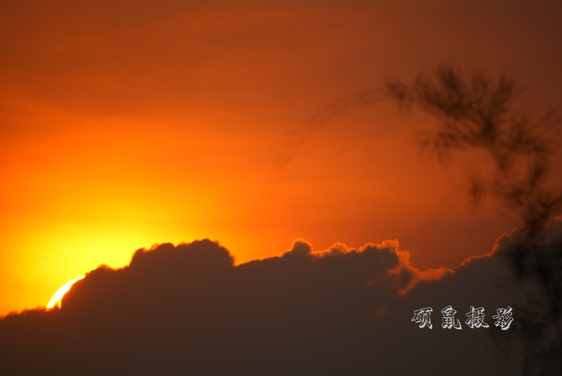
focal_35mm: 750
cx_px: 281
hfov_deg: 2.7
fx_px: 11720
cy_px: 188
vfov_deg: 1.8
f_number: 8
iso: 400
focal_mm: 500
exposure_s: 1/1250
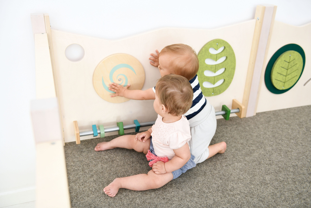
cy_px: 104
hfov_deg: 50.7
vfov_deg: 35.1
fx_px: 328
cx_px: 156
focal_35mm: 38
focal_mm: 38
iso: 800
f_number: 3.5
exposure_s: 1/320
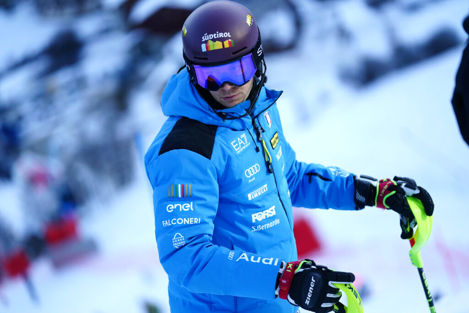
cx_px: 234
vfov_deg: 9.1
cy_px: 156
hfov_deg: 13.6
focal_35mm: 151
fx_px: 1967
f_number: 2.8
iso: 1600
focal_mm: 151
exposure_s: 1/2000
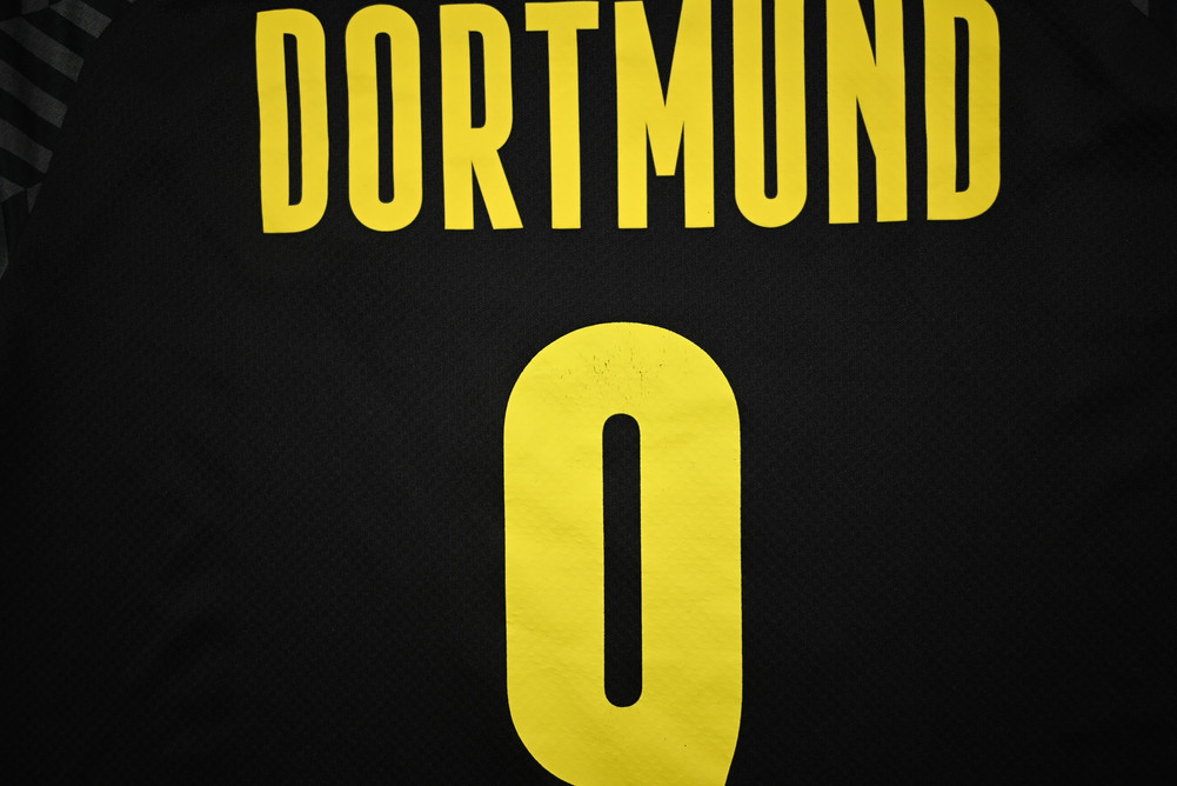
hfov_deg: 58.7
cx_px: 588
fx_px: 1046
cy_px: 393
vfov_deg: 41.1
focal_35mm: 32
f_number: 4.8
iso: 200
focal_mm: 32
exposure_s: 1/125
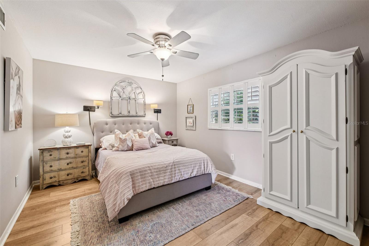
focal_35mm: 15
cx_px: 184
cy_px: 123
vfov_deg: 77.3
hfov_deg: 100.4
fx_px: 154
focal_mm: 15
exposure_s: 1/5
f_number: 8
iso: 400
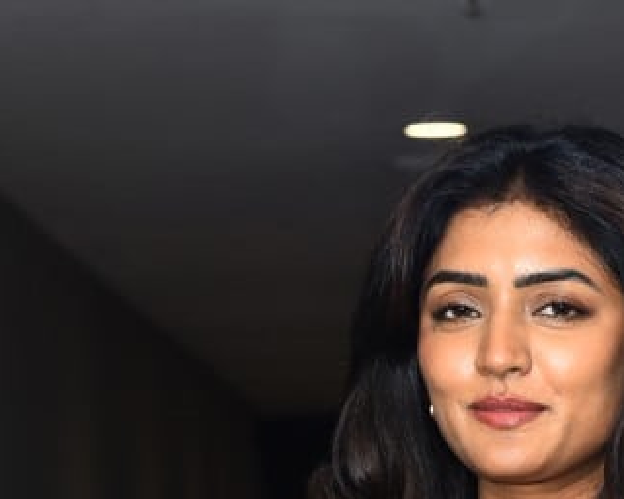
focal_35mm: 211
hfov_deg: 9.1
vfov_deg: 7.2
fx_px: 3897
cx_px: 558
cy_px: 733
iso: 1600
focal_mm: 75
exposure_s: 1/125
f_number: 5
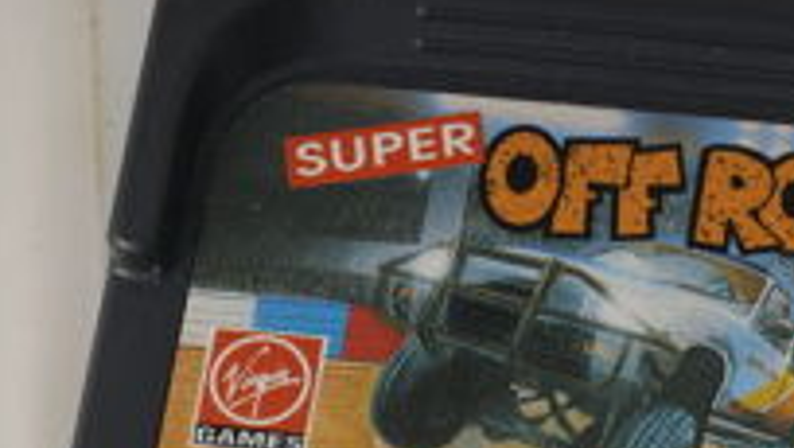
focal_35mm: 247
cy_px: 413
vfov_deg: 4.9
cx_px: 603
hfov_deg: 8.7
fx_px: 5203
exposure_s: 1/160
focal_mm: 100
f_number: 20
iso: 100
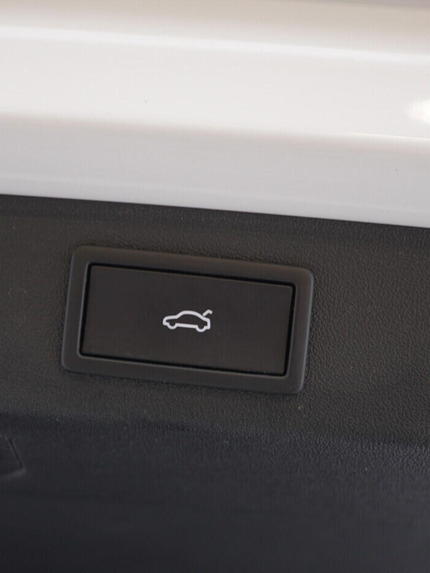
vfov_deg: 36.2
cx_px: 192
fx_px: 878
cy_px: 287
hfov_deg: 27.5
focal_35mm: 53
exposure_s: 1/40
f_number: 2.8
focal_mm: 24
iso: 160
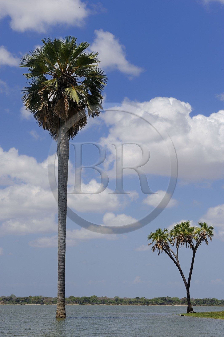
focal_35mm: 102
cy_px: 168
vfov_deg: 20.0
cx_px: 112
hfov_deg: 13.4
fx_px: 954
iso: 200
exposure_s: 1/320
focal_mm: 102
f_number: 13
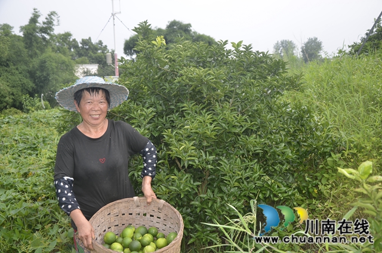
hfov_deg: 49.6
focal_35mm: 39
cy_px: 126
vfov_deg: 34.1
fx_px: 413
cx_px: 191
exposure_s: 1/250
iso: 100
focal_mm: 26
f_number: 4.5
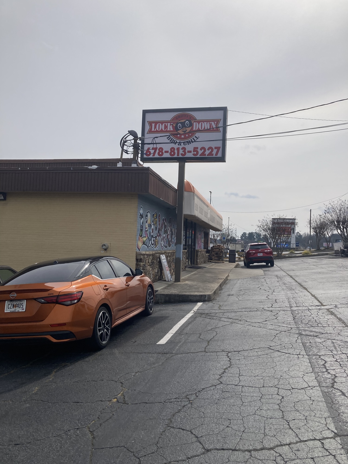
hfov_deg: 49.7
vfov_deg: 63.4
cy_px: 232
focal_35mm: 28
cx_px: 174
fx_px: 375
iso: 25
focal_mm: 3.99
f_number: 1.8
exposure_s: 1/5348
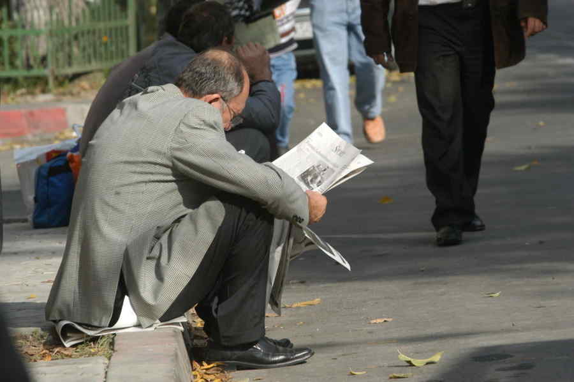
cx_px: 287
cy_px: 191
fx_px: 4778
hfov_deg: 6.9
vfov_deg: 4.6
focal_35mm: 300
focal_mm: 200
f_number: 8
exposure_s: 1/1000
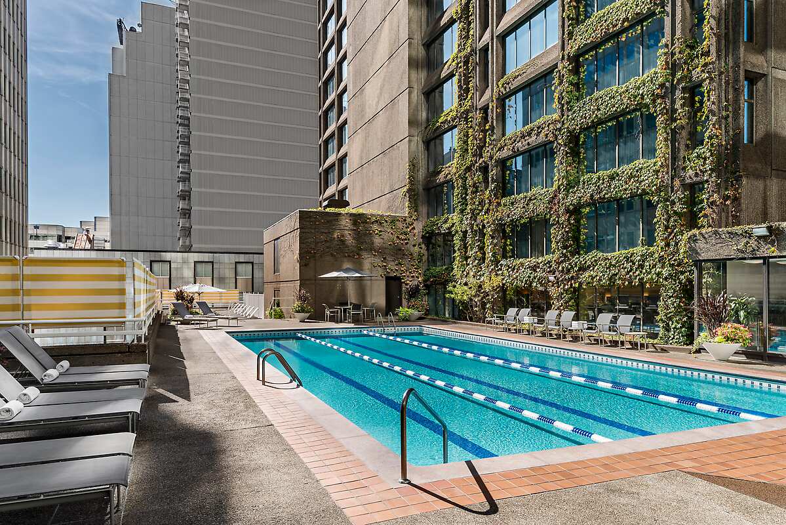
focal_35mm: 24
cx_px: 393
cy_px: 262
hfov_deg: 73.7
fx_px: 524
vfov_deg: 53.2
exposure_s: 1/50
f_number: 13
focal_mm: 24
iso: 100
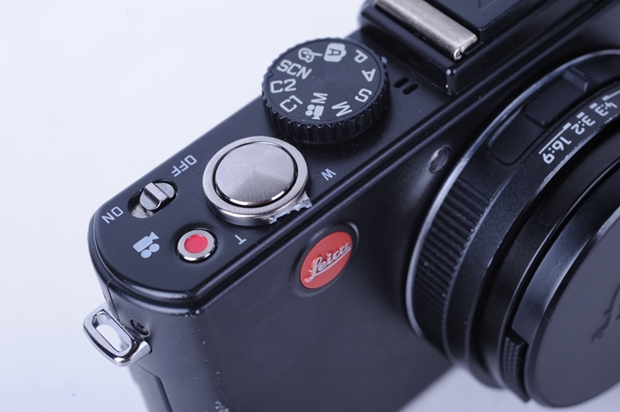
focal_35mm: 60
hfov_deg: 33.4
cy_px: 206
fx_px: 1033
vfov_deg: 22.6
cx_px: 310
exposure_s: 1/160
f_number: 11
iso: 200
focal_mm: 60
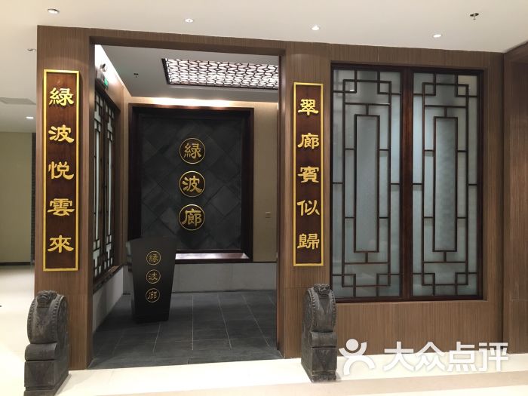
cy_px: 198
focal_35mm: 29
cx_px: 264
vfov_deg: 48.2
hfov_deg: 61.7
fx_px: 442
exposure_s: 1/33
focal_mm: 4.15
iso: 125
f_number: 2.2
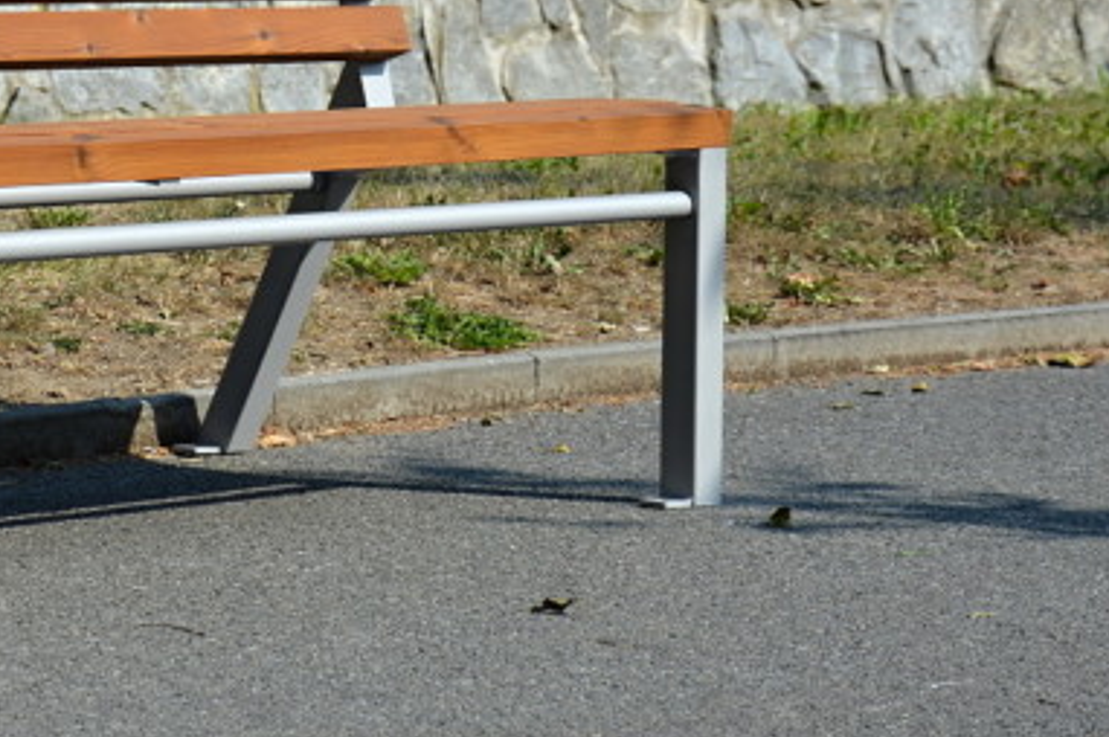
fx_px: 5202
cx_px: 17
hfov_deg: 12.0
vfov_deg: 8.0
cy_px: -107
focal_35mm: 169
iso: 100
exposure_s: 1/400
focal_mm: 42
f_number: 5.6
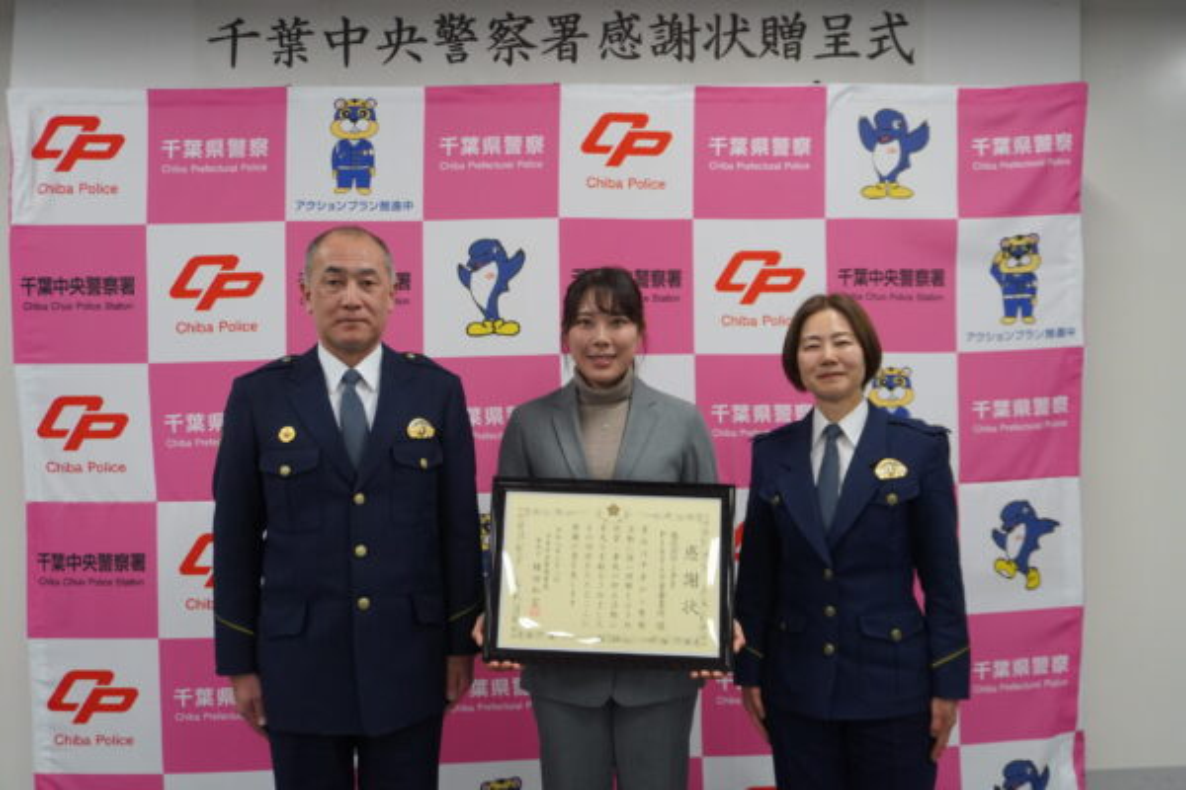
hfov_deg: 59.5
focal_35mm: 32
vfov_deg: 41.7
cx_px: 593
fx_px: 1038
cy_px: 395
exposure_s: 1/160
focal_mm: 21
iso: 800
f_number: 4
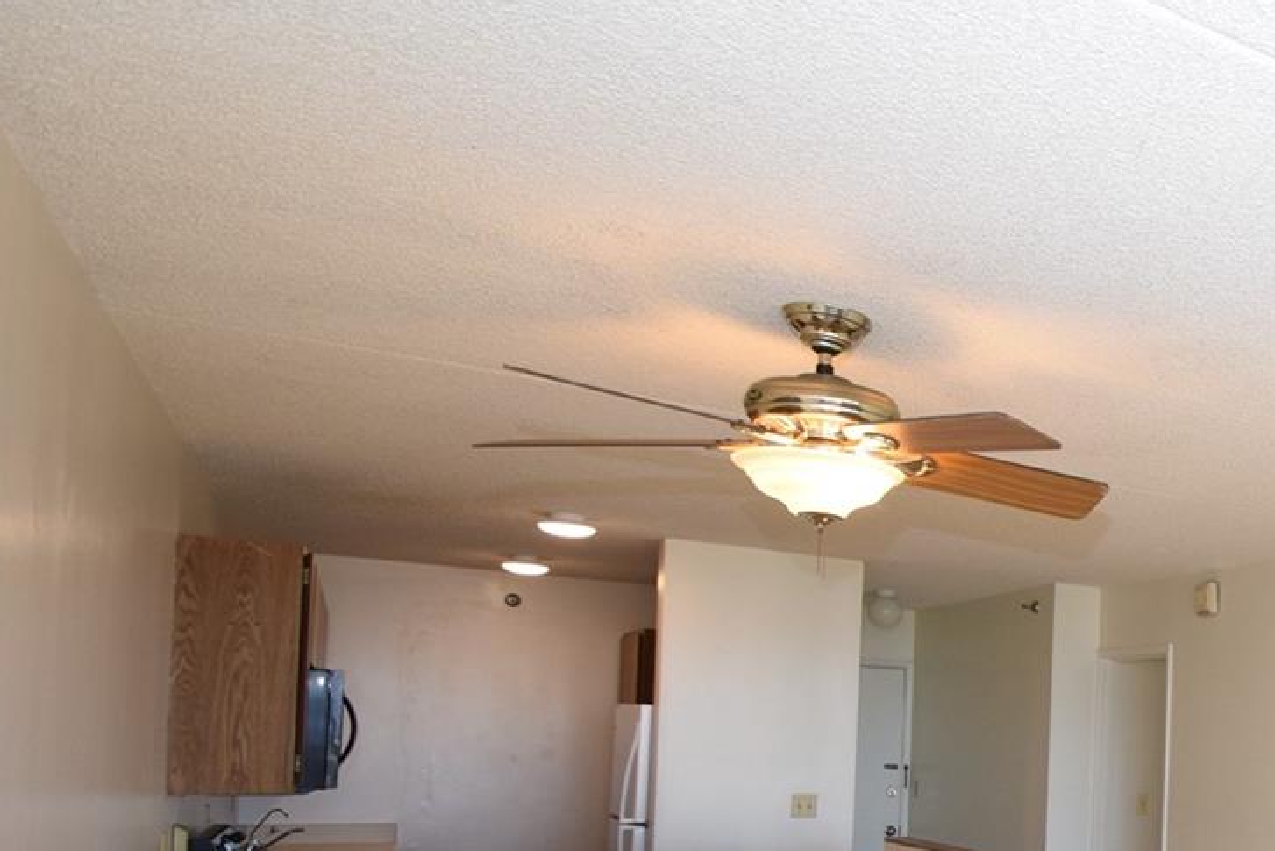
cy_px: 705
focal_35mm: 33
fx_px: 1169
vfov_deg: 38.2
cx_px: 1389
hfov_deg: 44.3
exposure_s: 1/125
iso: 640
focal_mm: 10
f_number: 5.6
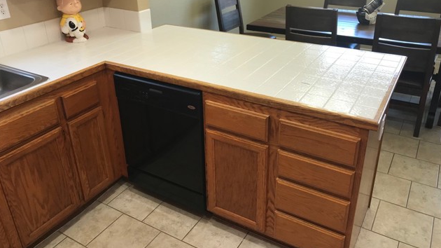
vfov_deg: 37.6
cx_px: 220
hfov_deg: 62.6
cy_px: 97
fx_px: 362
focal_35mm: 31
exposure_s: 1/40
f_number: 1.8
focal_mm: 3.99
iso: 25
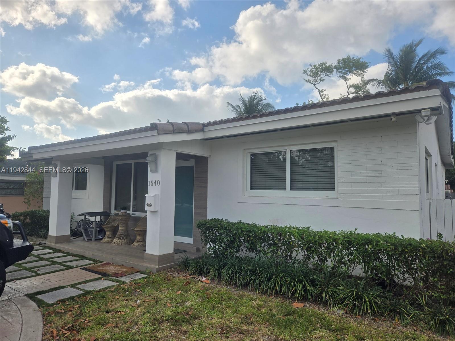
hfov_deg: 73.9
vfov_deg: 58.9
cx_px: 228
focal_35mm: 23
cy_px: 170
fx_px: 302
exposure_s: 1/1973
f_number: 1.8
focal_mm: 5.4
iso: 25
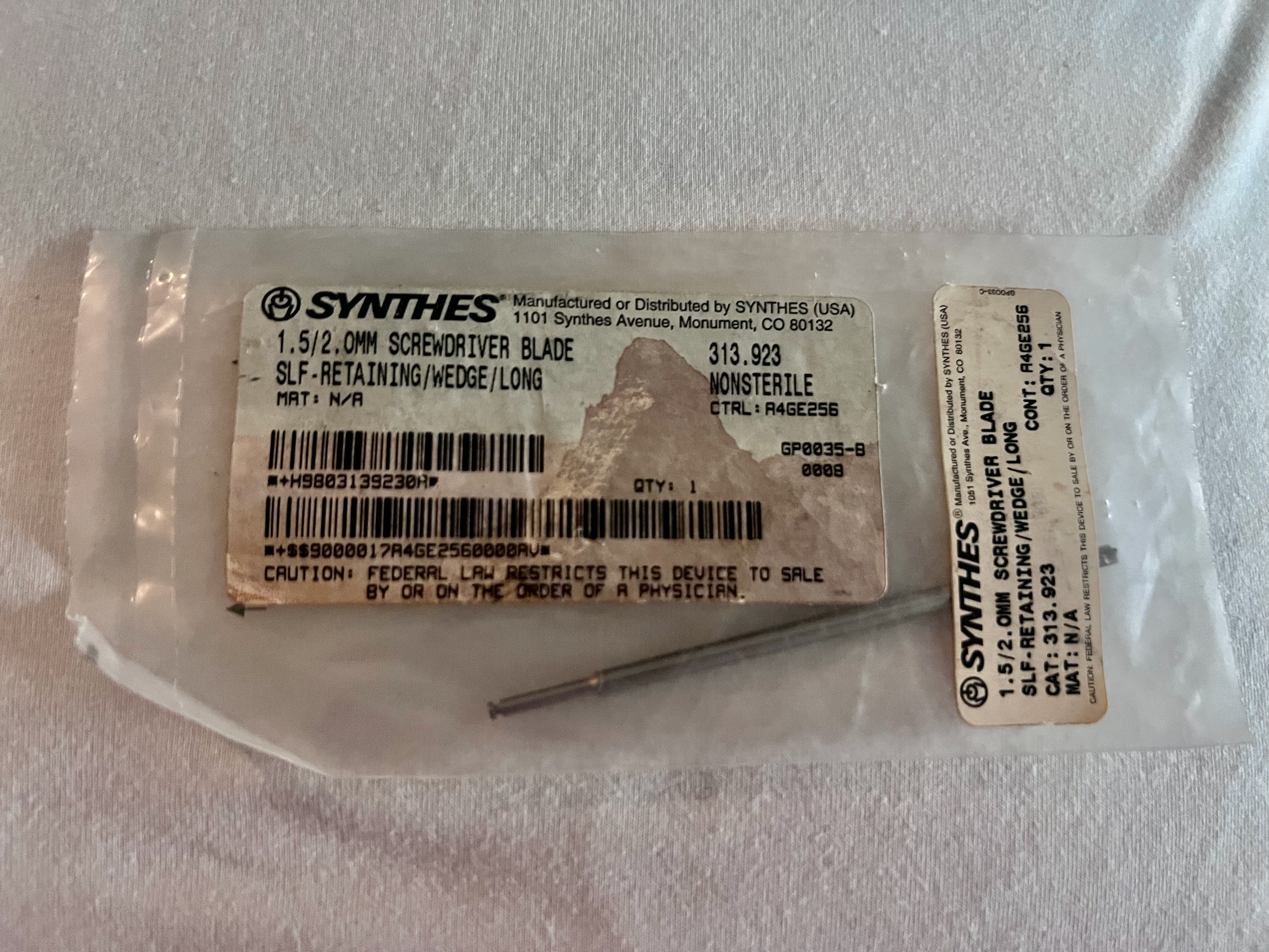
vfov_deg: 53.1
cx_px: 634
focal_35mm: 26
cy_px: 476
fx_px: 953
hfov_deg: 67.3
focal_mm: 5.7
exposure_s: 1/39
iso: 640
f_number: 1.5
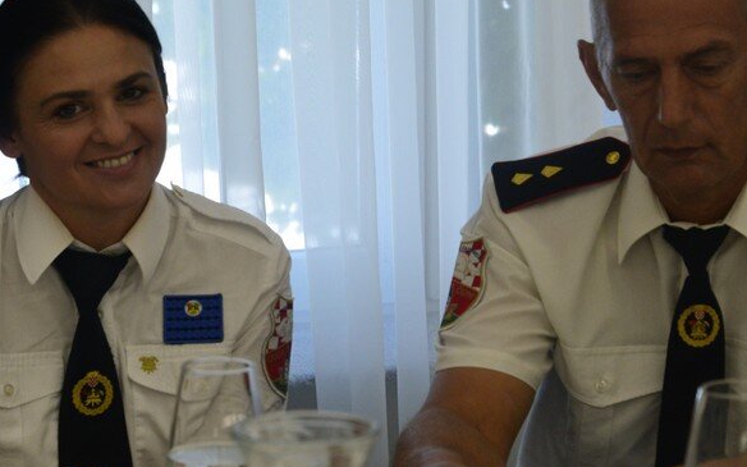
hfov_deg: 13.6
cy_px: 146
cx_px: 270
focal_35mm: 154
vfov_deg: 8.5
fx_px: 3135
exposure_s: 1/250
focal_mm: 105
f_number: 8
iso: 4000
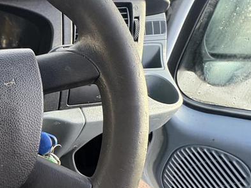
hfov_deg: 44.3
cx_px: -21
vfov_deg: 43.2
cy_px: 132
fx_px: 232
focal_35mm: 32
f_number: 2.2
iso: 200
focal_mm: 2.22
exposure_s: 1/81
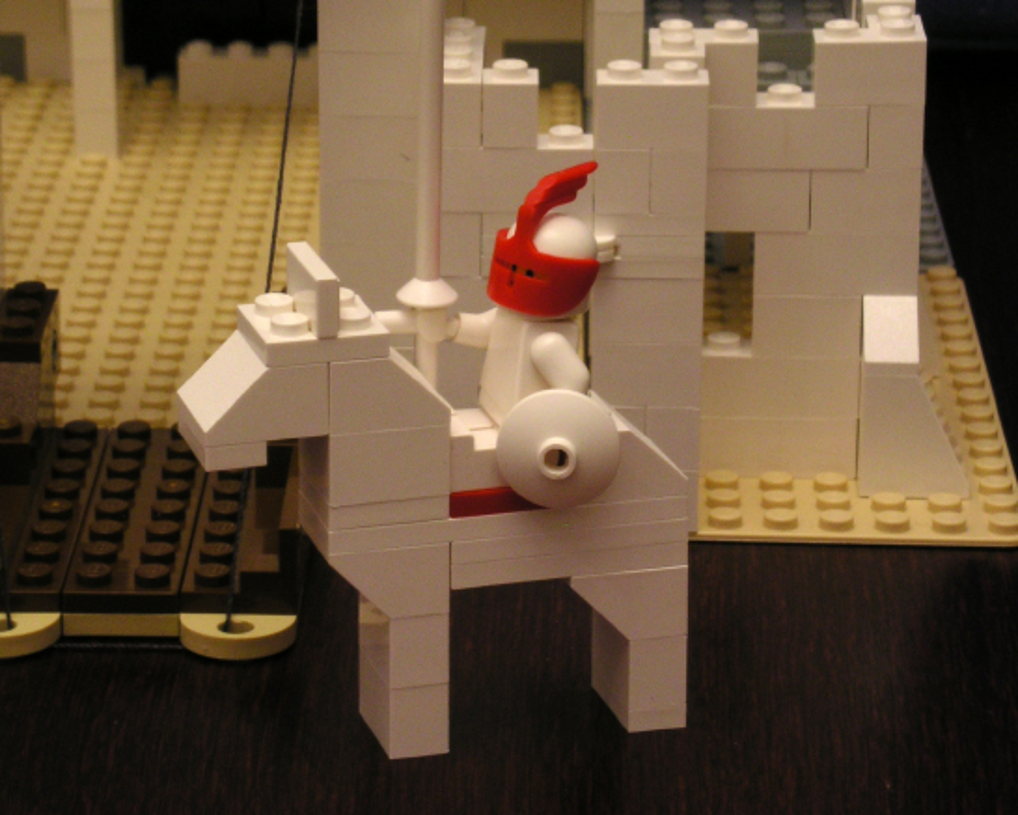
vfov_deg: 10.9
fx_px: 4279
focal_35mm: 142
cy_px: 321
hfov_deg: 13.6
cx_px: 425
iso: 200
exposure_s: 1/2
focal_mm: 21.8
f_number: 8
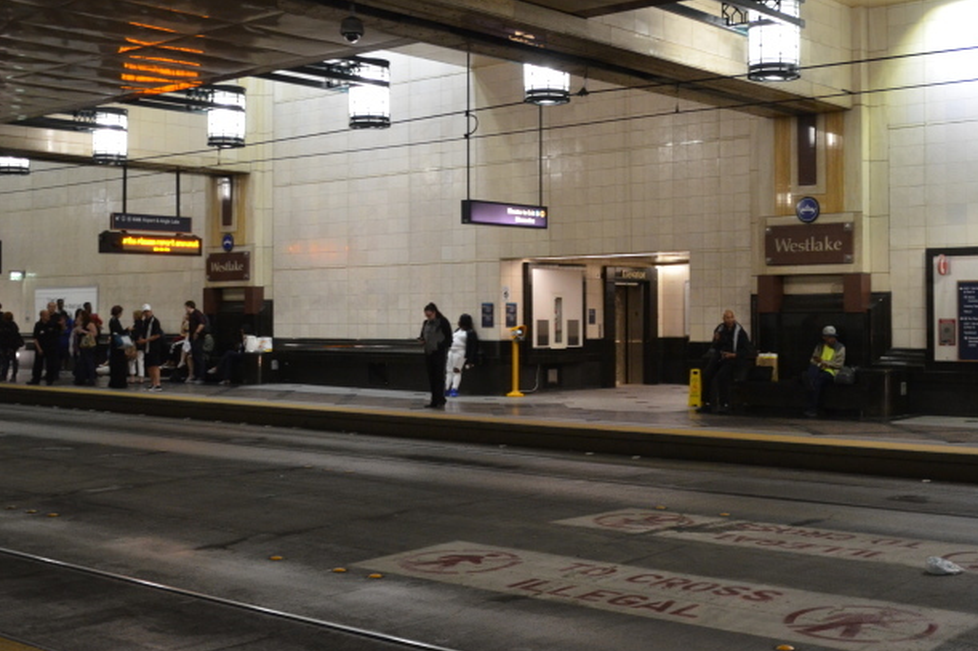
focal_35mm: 47
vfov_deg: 28.6
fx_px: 1276
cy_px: 278
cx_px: 615
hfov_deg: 41.6
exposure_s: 1/30
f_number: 3.8
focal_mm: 24
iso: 1600
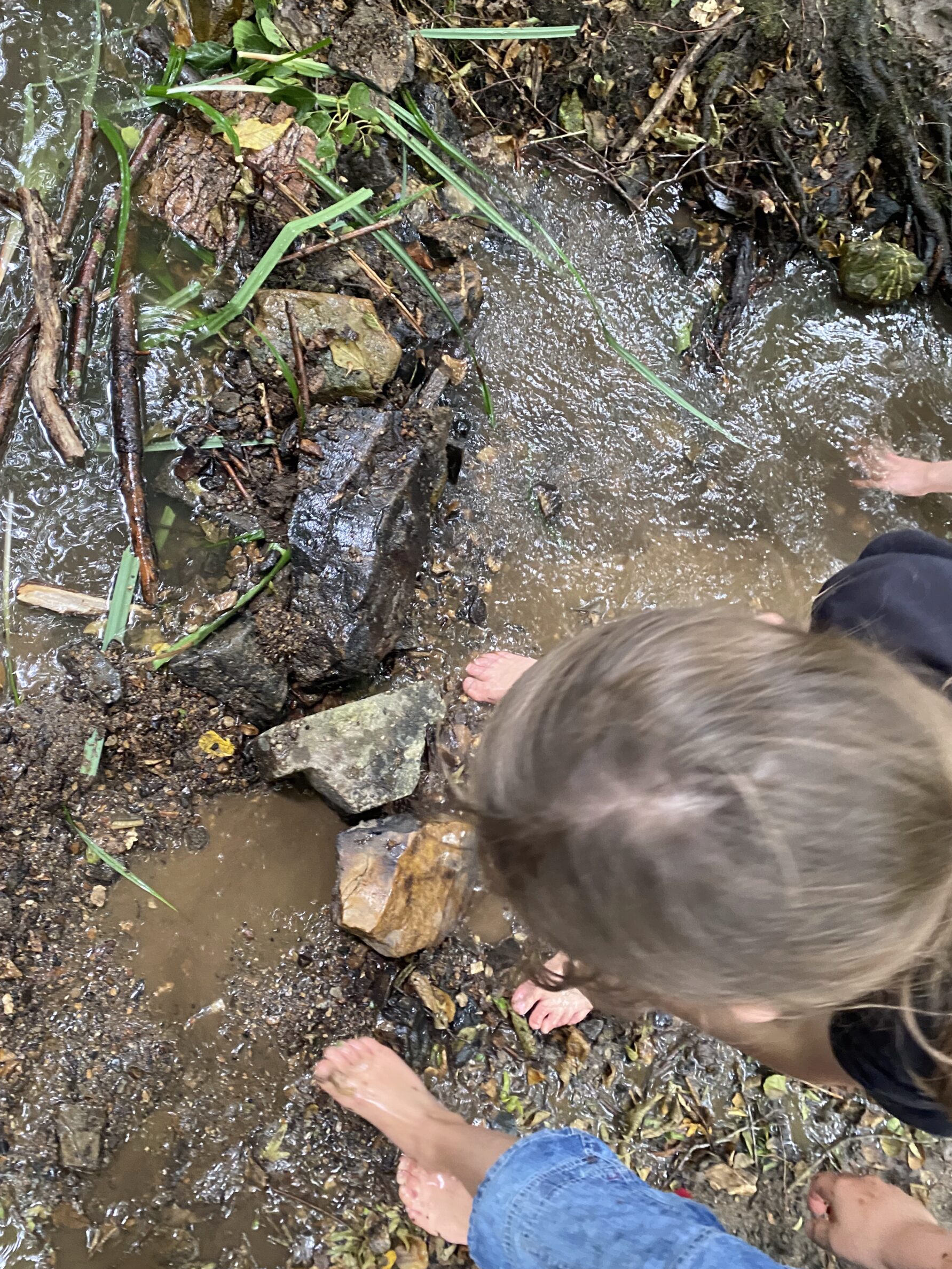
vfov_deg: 63.4
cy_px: 587
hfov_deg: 49.7
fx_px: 1027
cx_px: 457
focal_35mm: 28
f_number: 1.8
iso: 320
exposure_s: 1/60
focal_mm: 4.25
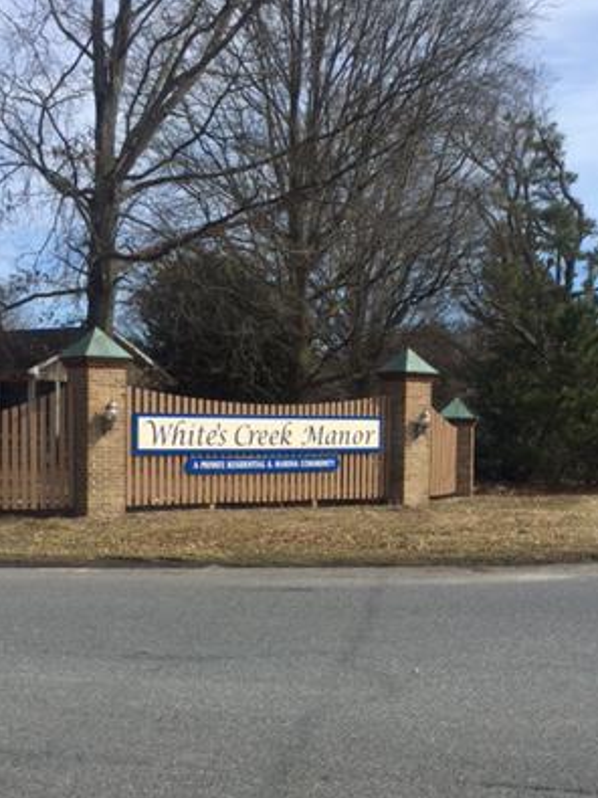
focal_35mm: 47
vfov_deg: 40.3
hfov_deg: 30.8
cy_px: 479
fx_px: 1083
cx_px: 257
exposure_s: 1/1980
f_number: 2.2
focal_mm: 4.15
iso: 32
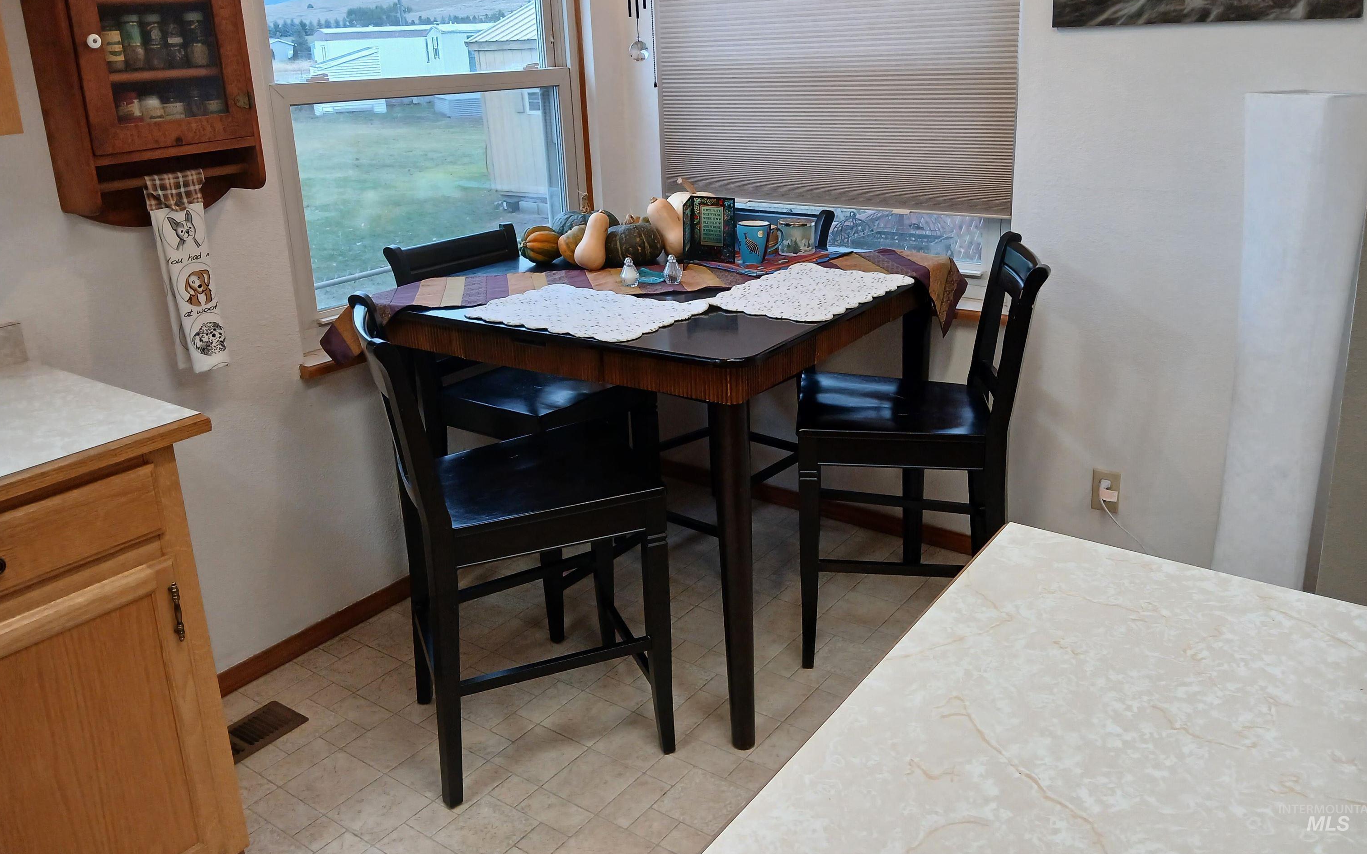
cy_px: 336
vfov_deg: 44.3
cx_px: 689
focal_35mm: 28
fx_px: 1043
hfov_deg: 66.5
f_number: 1.8
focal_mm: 3.98
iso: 160
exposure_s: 1/60
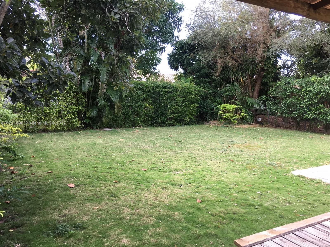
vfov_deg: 48.2
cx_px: 165
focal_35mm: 29
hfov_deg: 61.7
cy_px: 124
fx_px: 276
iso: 32
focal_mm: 4.15
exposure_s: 1/120
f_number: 2.2
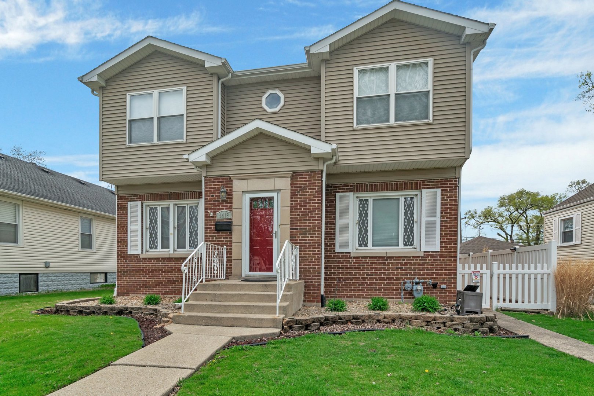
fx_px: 264
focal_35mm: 16
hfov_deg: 96.7
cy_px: 198
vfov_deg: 73.8
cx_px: 297
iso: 800
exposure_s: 1/320
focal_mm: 16
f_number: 9
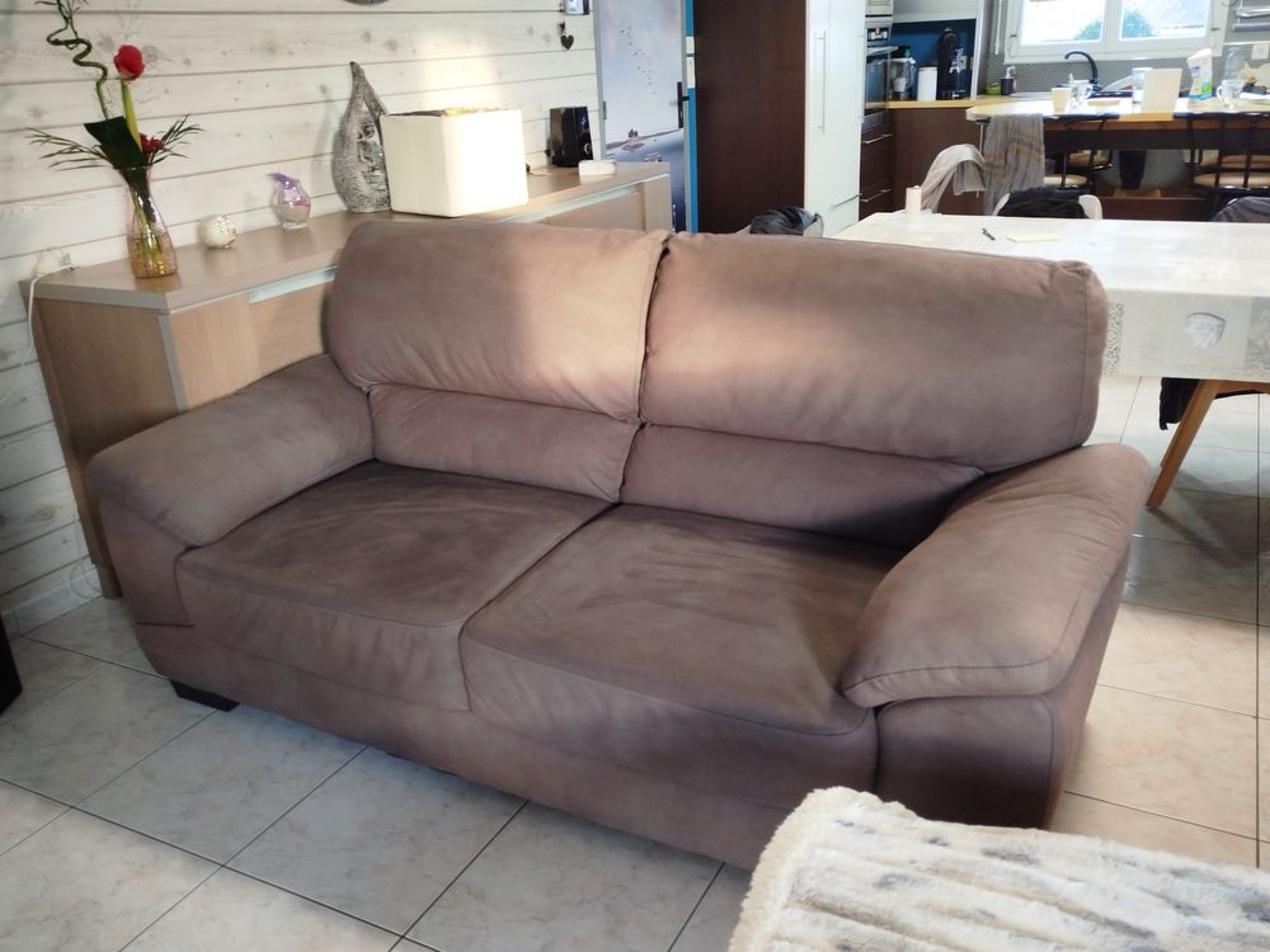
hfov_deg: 61.7
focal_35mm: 29
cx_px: 635
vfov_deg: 48.2
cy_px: 476
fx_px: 1064
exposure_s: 1/25
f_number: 1.7
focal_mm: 5.31
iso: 320
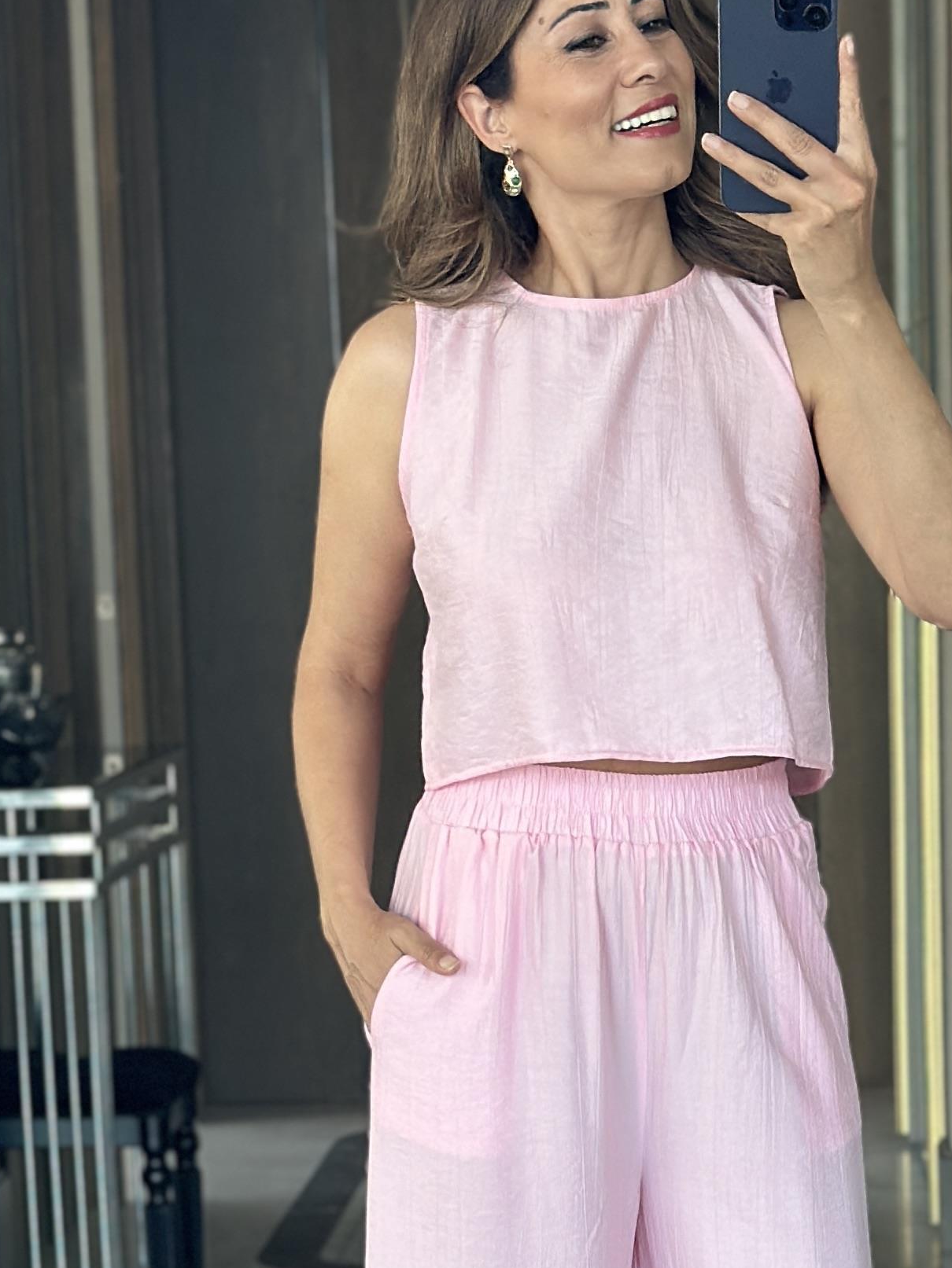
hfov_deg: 12.3
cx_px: 580
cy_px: 1103
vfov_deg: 16.2
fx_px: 4400
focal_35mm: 120
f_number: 1.78
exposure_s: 1/104
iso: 125
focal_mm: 6.86
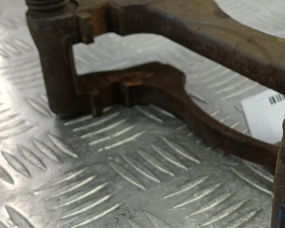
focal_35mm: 52
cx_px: 224
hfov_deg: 34.9
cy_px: 129
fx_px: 439
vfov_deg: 29.1
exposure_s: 1/50
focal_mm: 4.11
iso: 107
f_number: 1.6
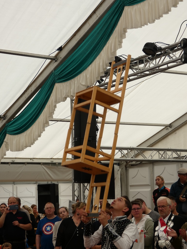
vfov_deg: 26.3
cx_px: 94
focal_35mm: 74
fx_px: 533
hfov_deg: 19.9
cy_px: 124
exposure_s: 1/125
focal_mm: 13.3
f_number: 4.4
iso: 80
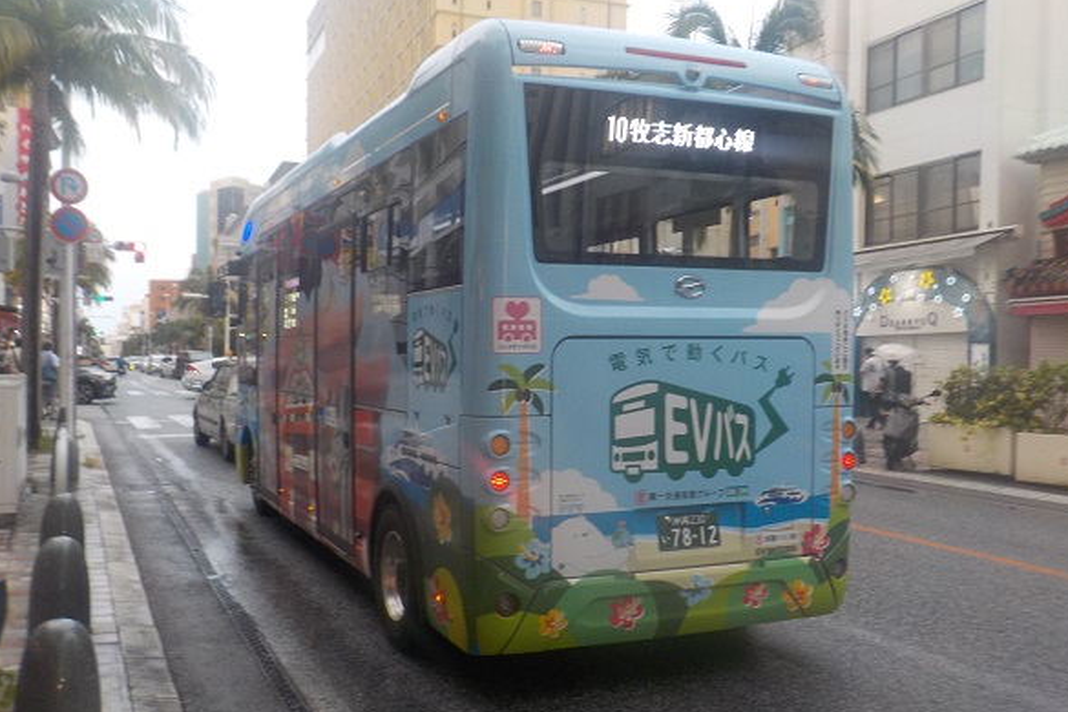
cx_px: 531
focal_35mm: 32
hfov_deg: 58.7
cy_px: 372
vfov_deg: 41.1
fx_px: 949
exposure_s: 1/80
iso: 125
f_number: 3.3
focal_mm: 4.1
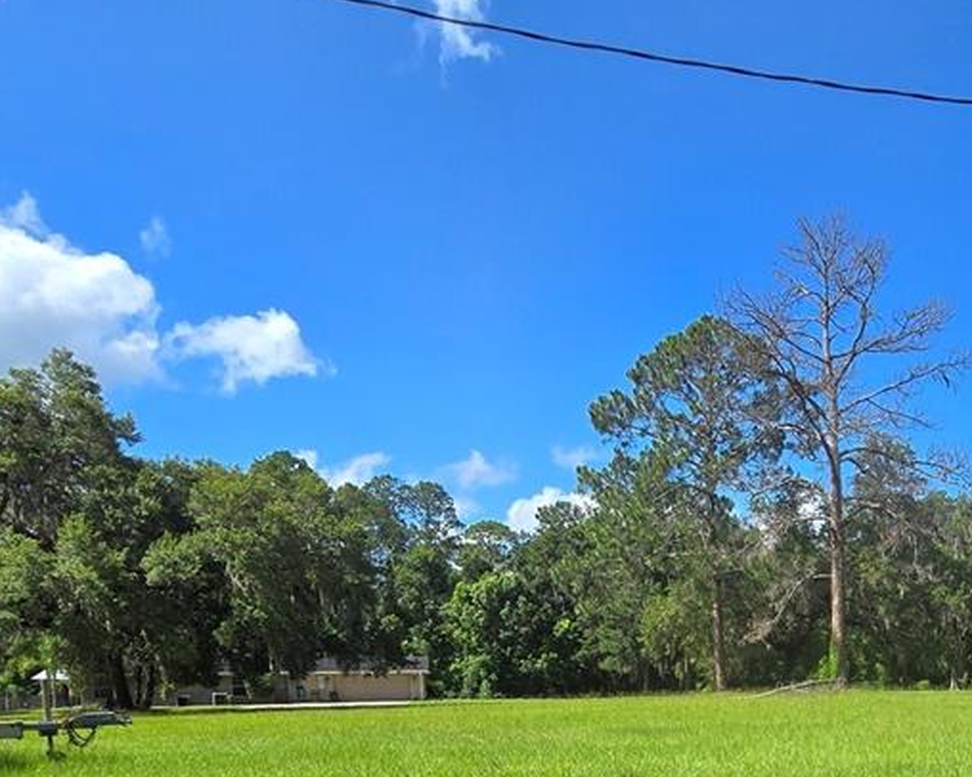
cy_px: 752
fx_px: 863
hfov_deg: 53.8
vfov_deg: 42.7
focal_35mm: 30
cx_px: 809
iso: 50
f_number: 2.2
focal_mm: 2.2
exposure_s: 1/1775
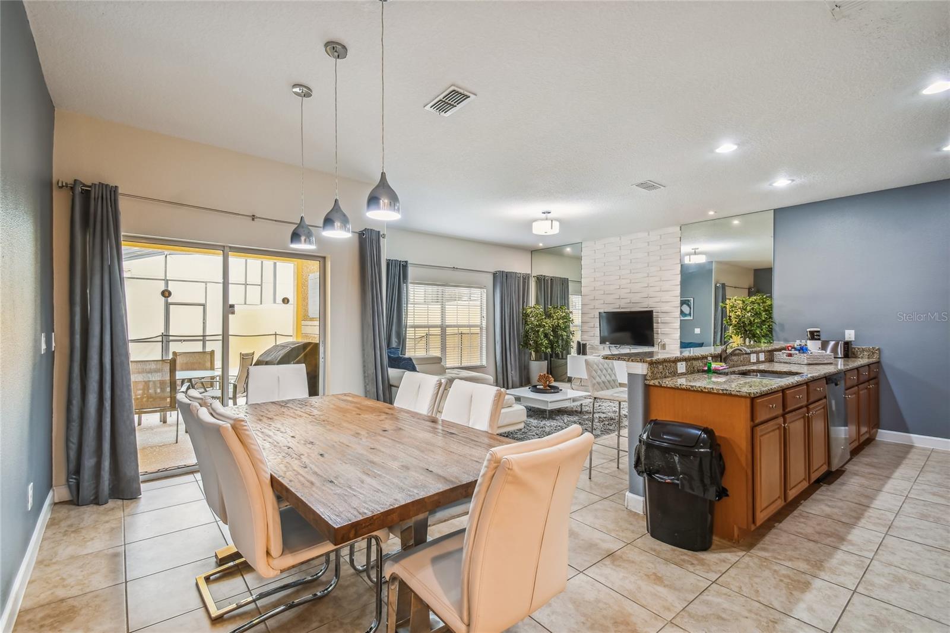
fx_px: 396
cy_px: 316
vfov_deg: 77.3
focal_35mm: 15
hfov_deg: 100.4
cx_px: 475
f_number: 7.1
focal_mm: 10
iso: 100
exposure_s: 1/5
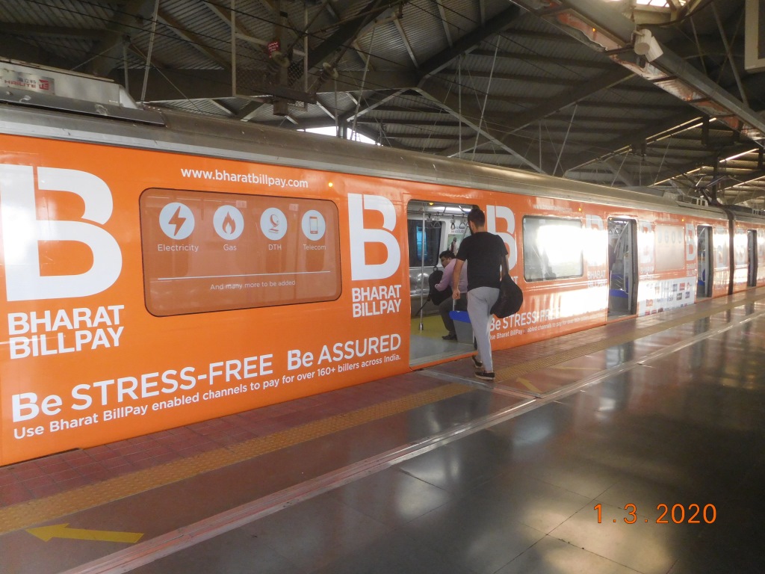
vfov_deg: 54.9
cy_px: 287
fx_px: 552
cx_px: 382
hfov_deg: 69.4
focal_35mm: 25
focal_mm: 4.5
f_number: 3.4
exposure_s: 1/80
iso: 400
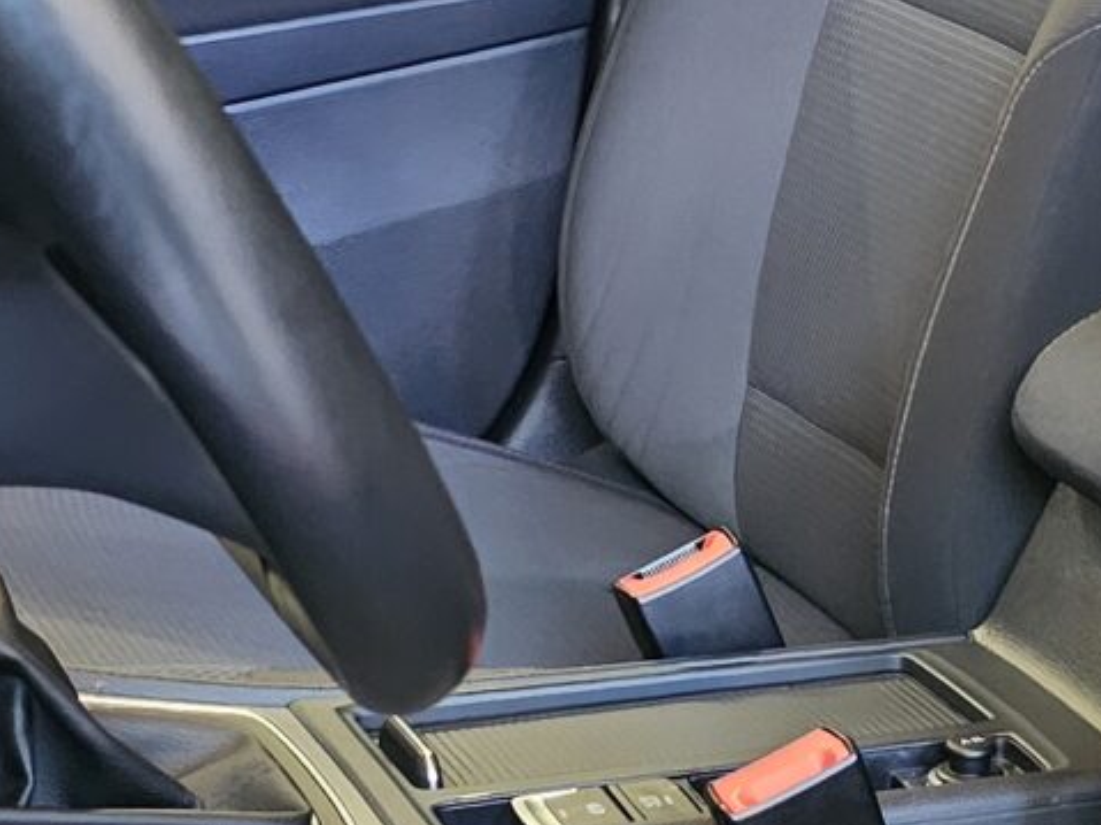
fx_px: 3911
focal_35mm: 123
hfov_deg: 15.7
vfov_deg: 12.0
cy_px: 437
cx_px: 1080
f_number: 1.7
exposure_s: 1/25
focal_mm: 6.3
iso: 1000
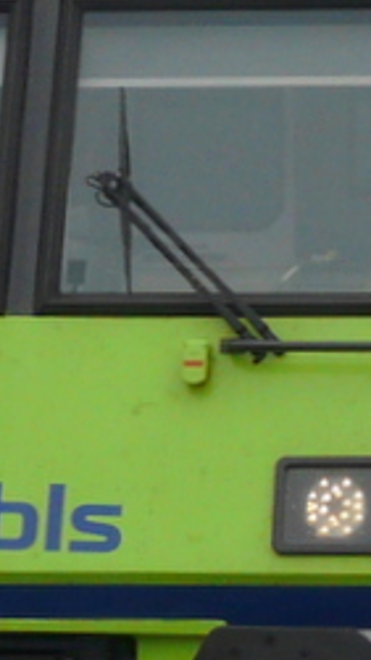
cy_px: 251
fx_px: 5847
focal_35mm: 334
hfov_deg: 3.6
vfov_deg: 6.5
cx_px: 339
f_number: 5
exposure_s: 1/250
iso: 100
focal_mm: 12.6
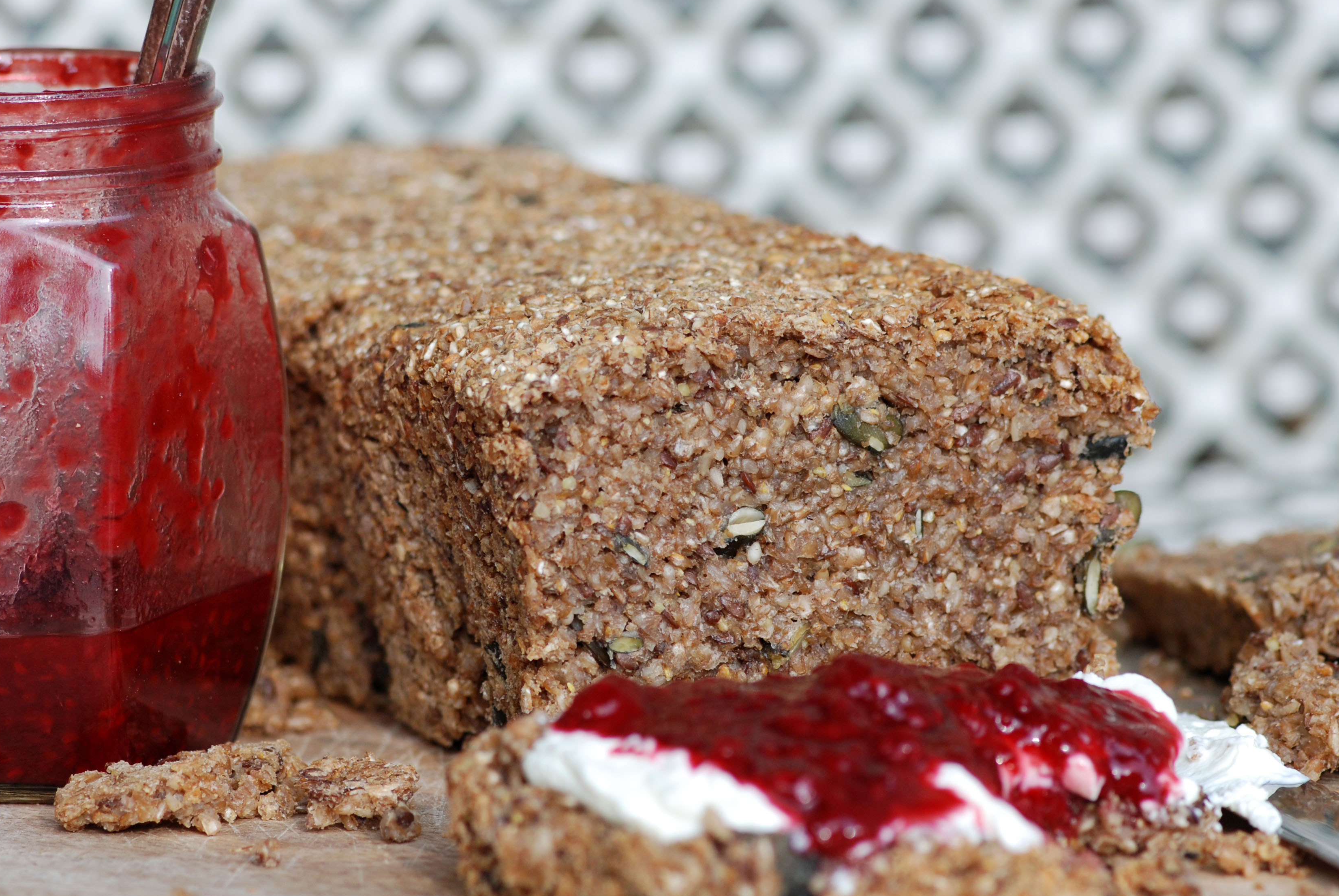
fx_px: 6874
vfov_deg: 7.5
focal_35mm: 185
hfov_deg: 11.1
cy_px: 486
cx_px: 643
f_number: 4.5
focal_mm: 105
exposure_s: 1/320
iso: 200
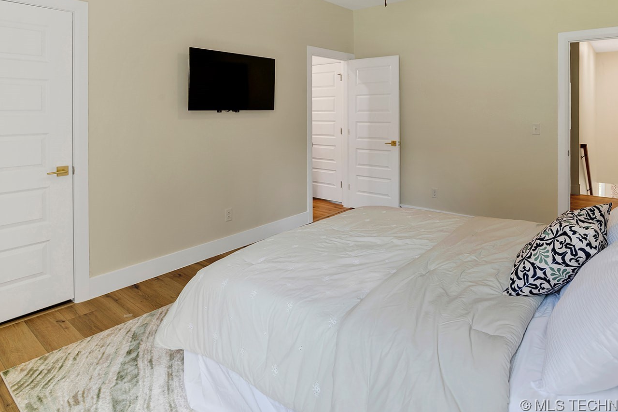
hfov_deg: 83.5
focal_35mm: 20
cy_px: 163
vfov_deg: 61.4
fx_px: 343
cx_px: 352
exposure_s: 1/10
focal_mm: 16
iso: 250
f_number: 8
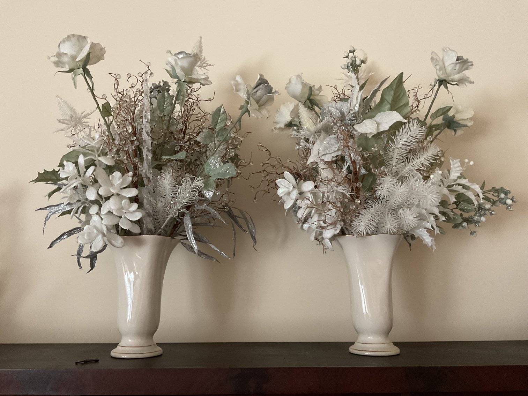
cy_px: 198
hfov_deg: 61.7
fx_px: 442
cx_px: 264
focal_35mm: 29
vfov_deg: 48.2
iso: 200
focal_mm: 3
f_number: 1.8
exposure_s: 1/40
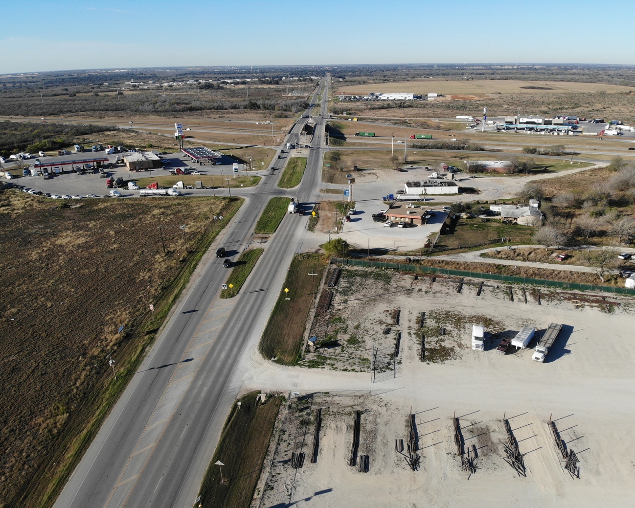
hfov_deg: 66.0
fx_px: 489
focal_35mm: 26
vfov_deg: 54.9
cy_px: 262
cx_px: 336
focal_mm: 4.5
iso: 100
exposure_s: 1/944
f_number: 2.8
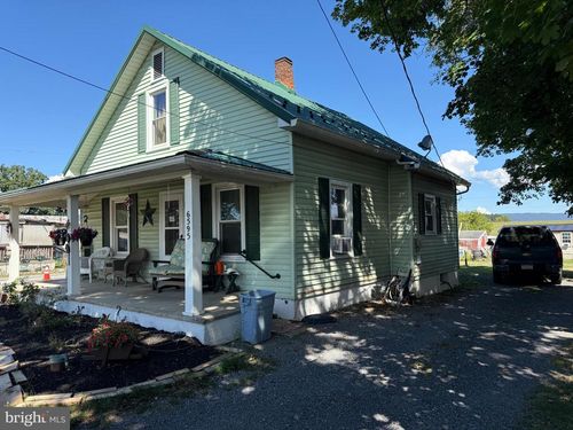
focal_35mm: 24
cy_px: 215
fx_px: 397
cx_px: 286
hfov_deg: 71.6
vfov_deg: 56.8
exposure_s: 1/1949
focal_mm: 6.76
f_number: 1.78
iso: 100
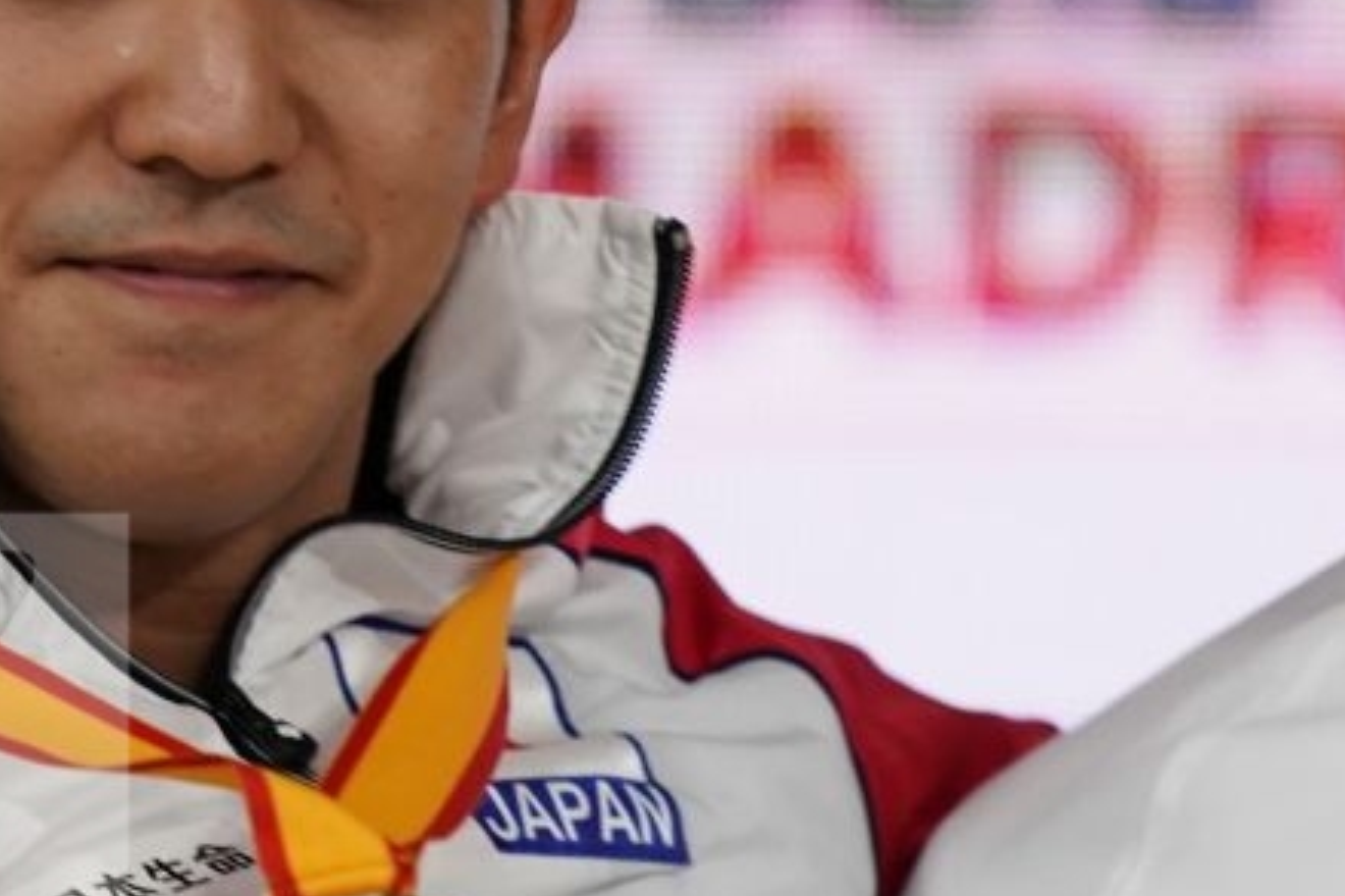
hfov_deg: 1.3
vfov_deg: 0.8
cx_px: 880
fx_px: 61097
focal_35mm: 1636
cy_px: 792
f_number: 2.8
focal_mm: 400
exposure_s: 1/400
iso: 2000
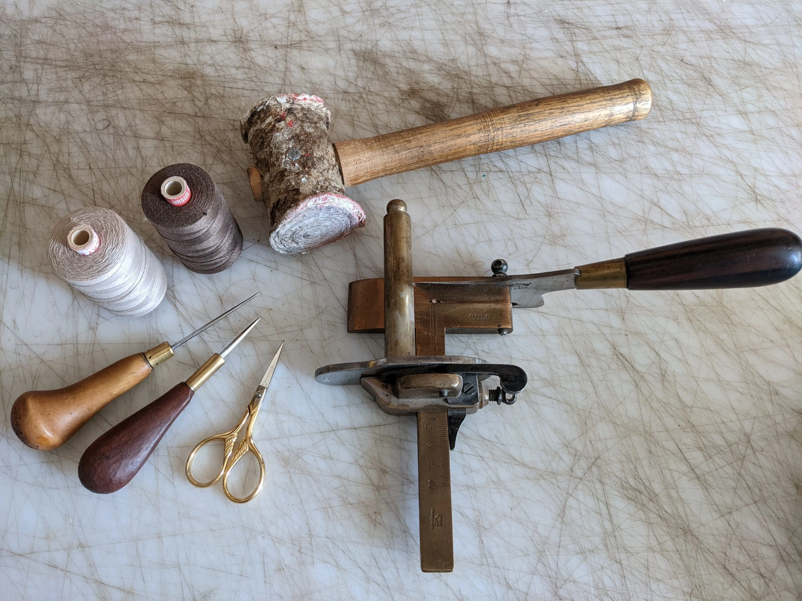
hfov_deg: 65.3
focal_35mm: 27
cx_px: 401
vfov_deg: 51.4
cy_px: 300
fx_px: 626
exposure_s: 1/25
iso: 112
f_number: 1.73
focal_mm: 4.38
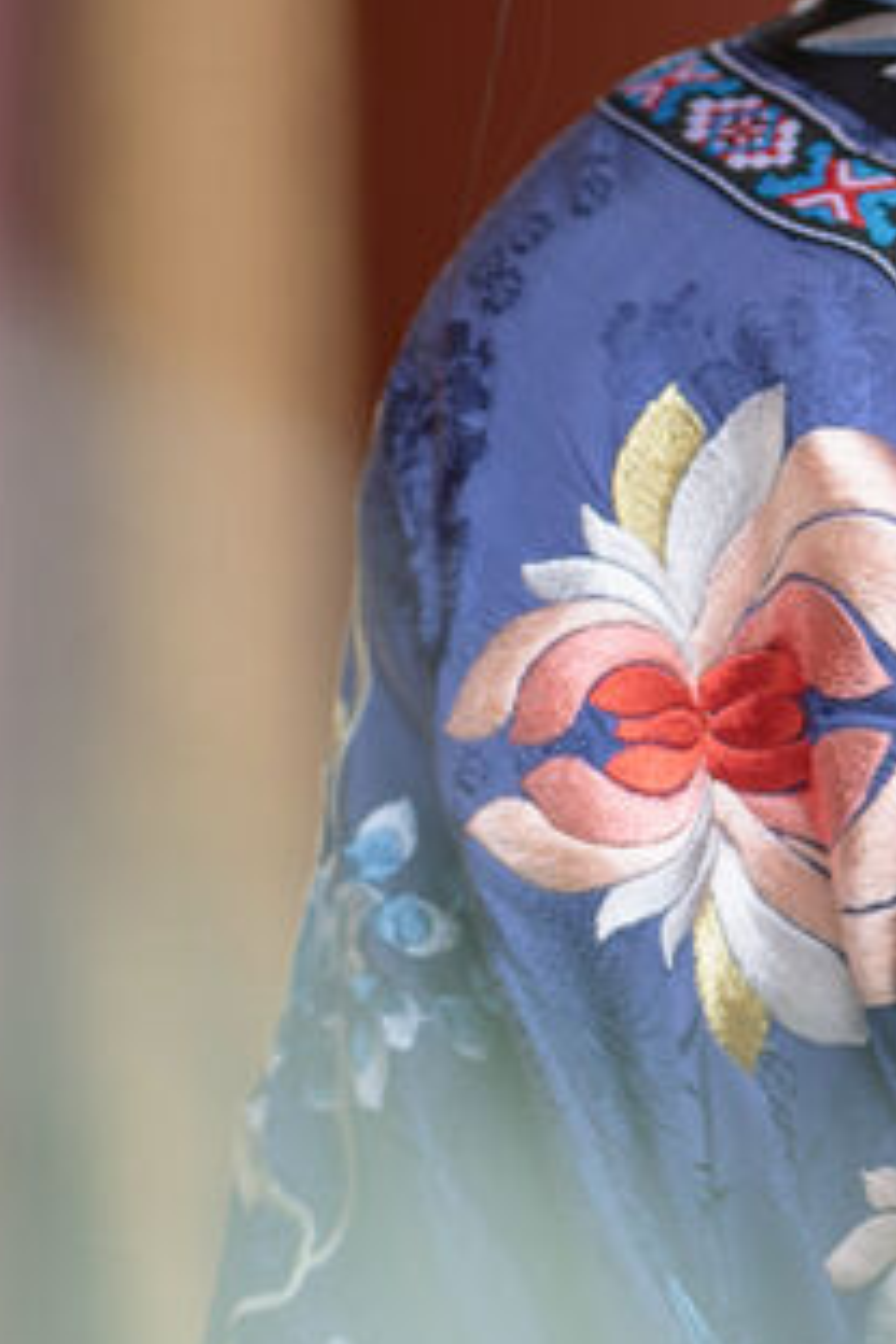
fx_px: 33187
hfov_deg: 1.5
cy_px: 349
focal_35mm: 889
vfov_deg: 2.3
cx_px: 694
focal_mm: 155
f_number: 2.8
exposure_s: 1/500
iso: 160
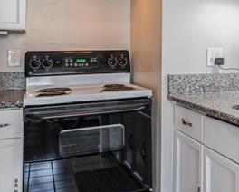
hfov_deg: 38.4
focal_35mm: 46
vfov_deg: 32.4
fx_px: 326
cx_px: 199
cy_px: 58
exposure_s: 1/13
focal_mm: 18
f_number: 8
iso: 400
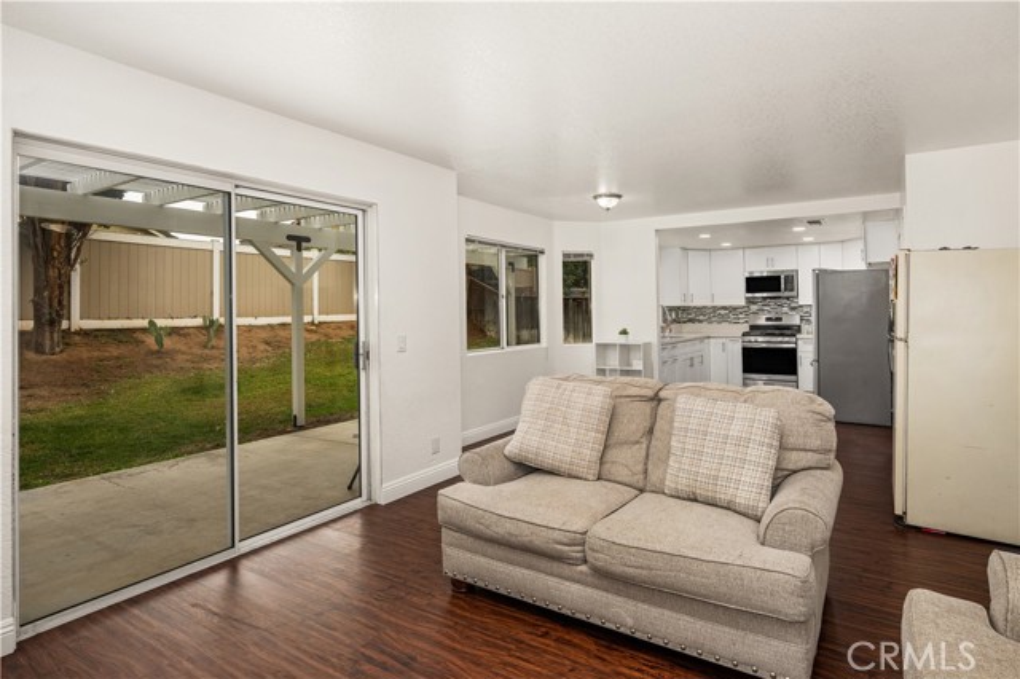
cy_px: 340
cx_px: 510
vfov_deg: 70.4
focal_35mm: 17
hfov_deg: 93.3
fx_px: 481
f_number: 5.6
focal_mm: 17
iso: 125
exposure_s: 1/25
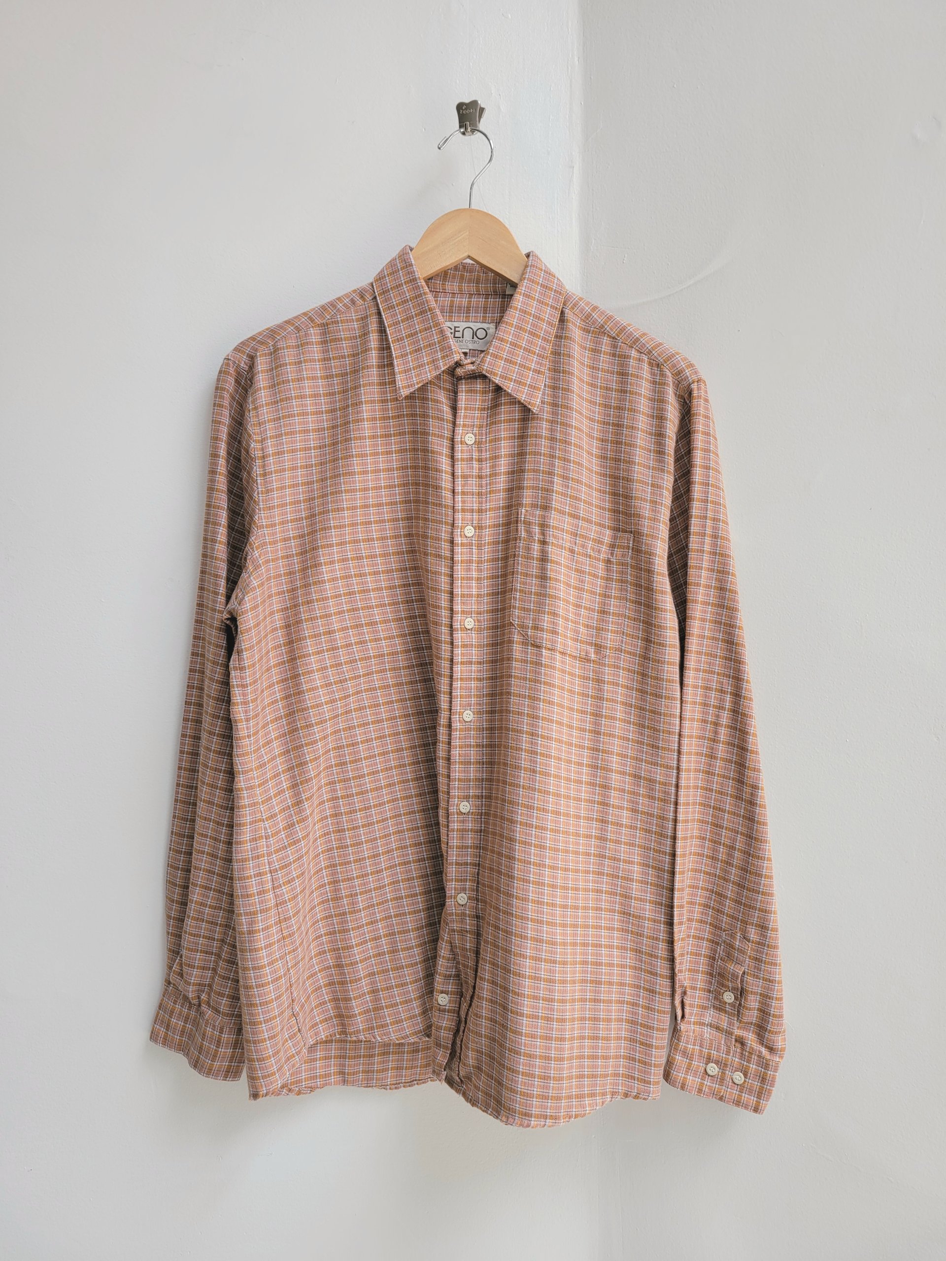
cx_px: 473
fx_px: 947
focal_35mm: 26
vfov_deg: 67.3
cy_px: 630
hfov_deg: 53.1
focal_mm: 5.4
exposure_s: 1/196
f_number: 1.8
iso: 40
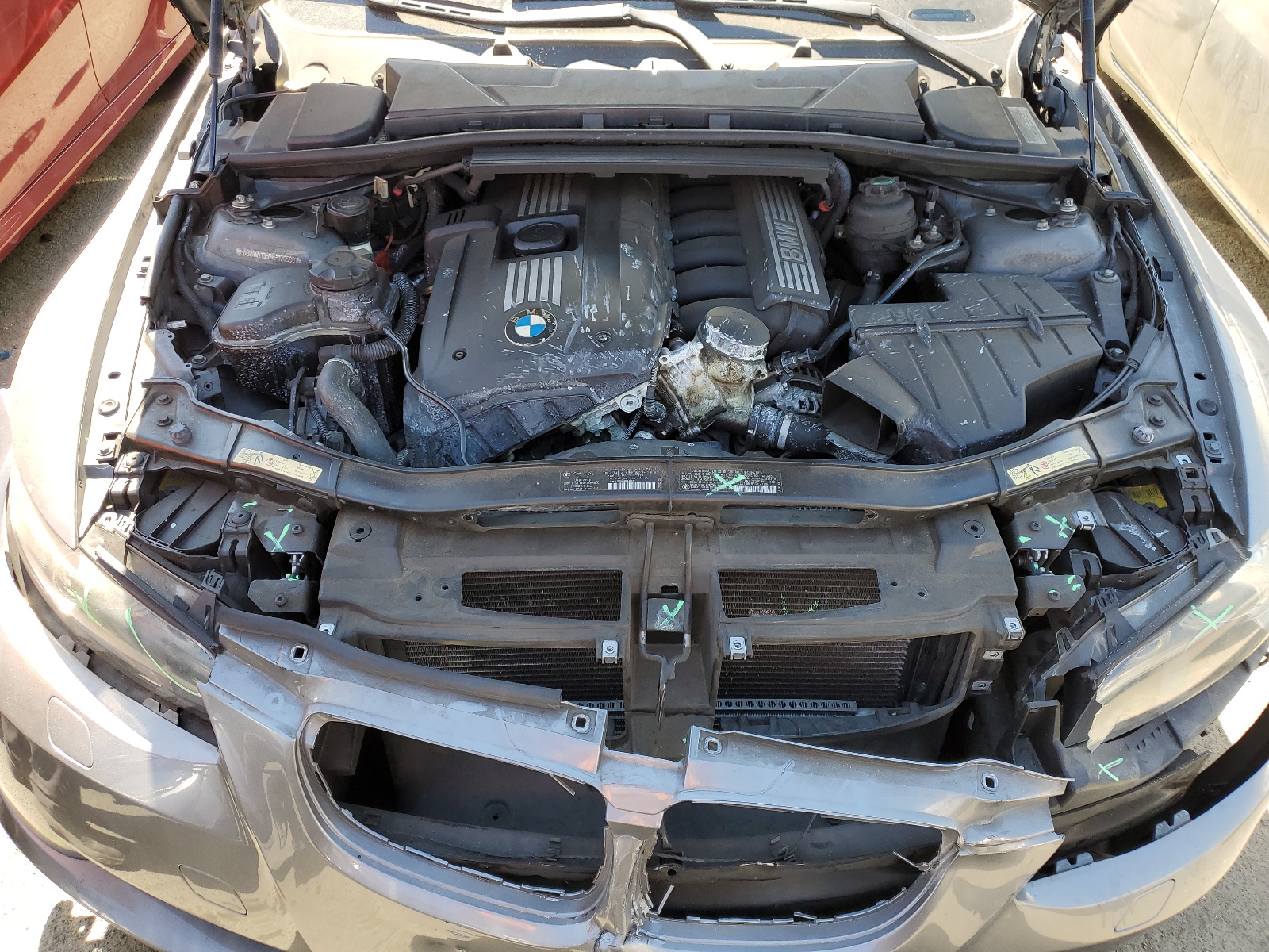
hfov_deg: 67.3
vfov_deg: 53.1
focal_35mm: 26
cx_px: 634
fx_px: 953
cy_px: 476
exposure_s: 1/357
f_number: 1.5
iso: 50
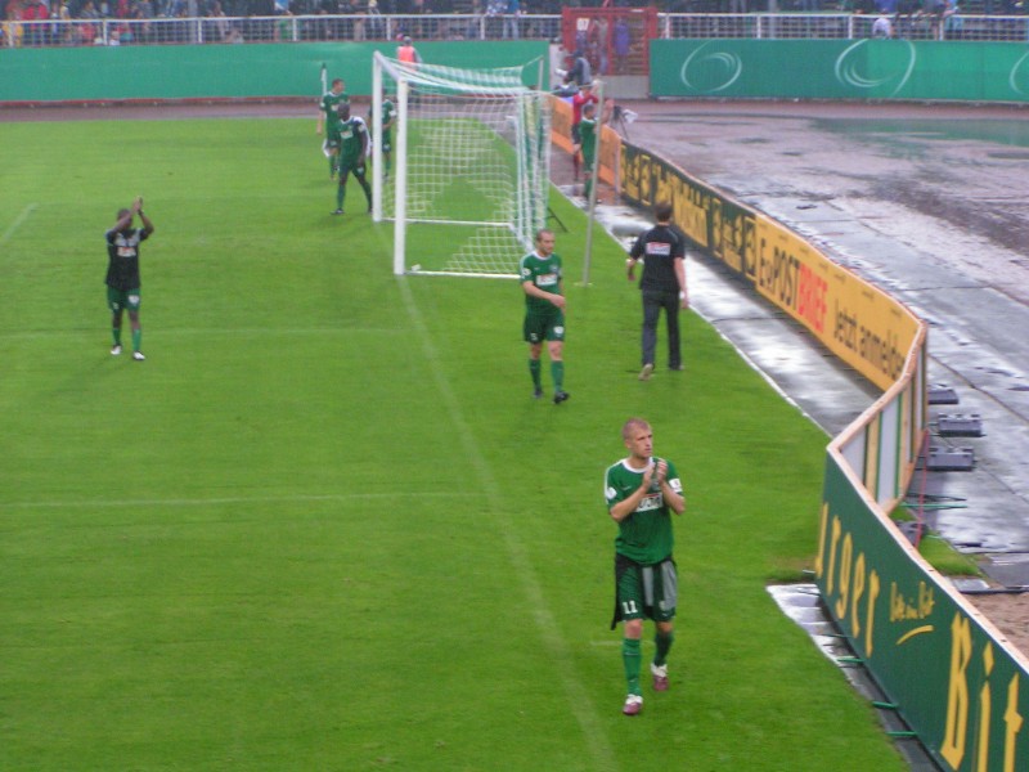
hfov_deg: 17.3
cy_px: 386
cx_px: 514
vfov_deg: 13.0
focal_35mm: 114
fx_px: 3389
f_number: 3.5
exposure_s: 1/80
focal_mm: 17.4
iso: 200
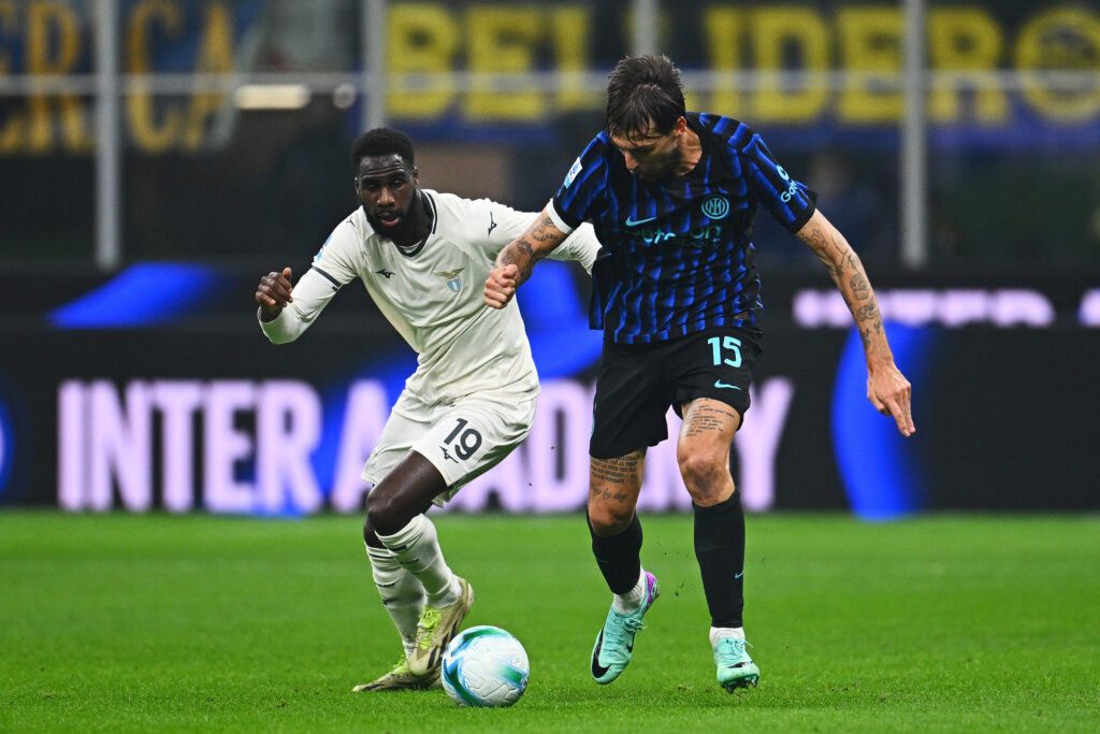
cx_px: 550
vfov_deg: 2.3
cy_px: 367
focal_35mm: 600
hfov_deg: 3.4
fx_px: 18335
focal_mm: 400
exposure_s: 1/1600
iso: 1600
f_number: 2.8
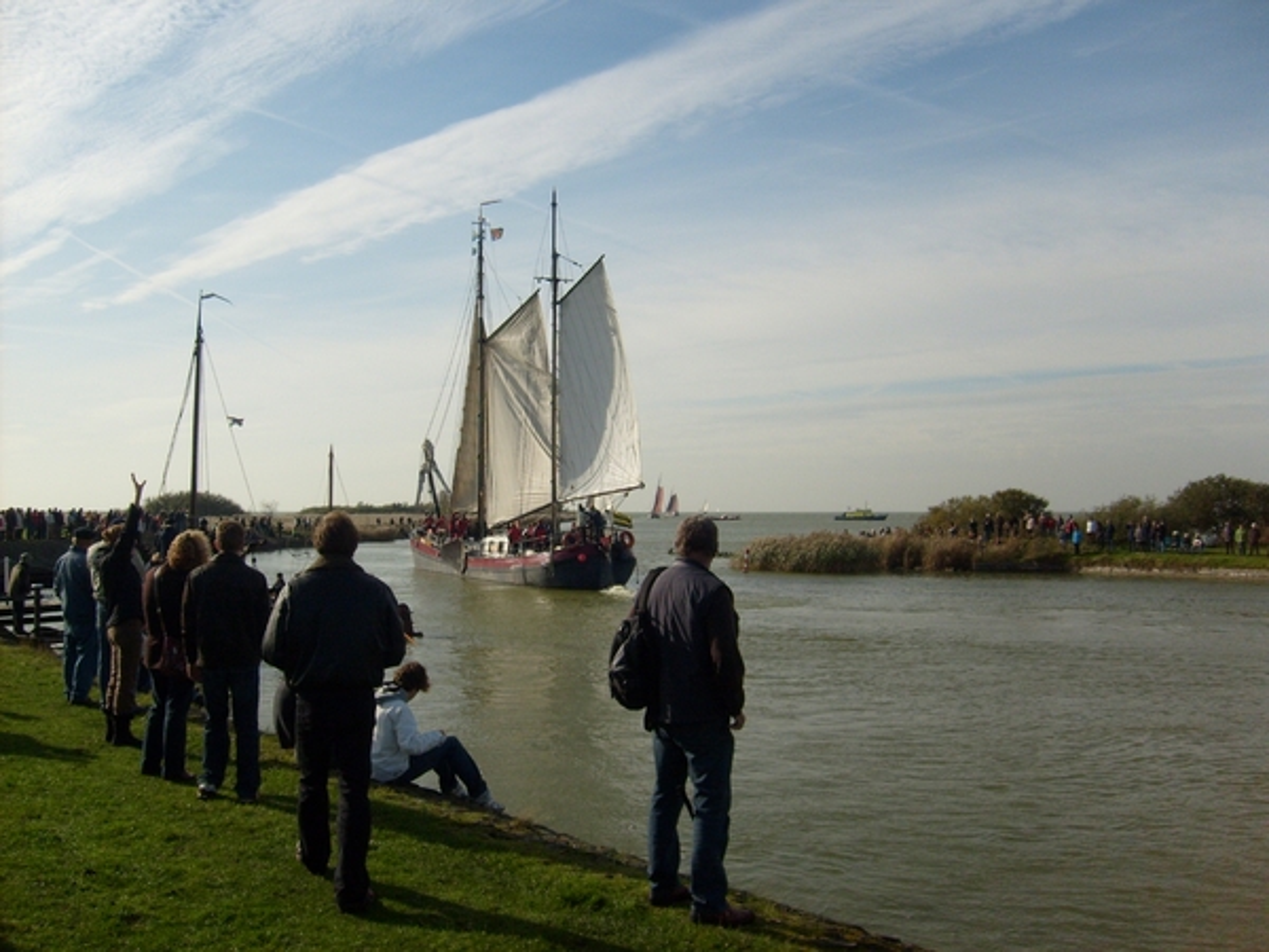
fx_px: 1283
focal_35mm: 35
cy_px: 476
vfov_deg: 40.7
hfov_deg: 52.6
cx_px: 634
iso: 80
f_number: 7.1
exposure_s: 1/500
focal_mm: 5.8
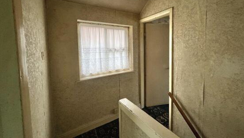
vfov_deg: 69.9
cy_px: 55
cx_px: 129
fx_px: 97
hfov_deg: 102.9
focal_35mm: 15
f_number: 1.8
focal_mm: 1.57
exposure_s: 1/99
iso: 200
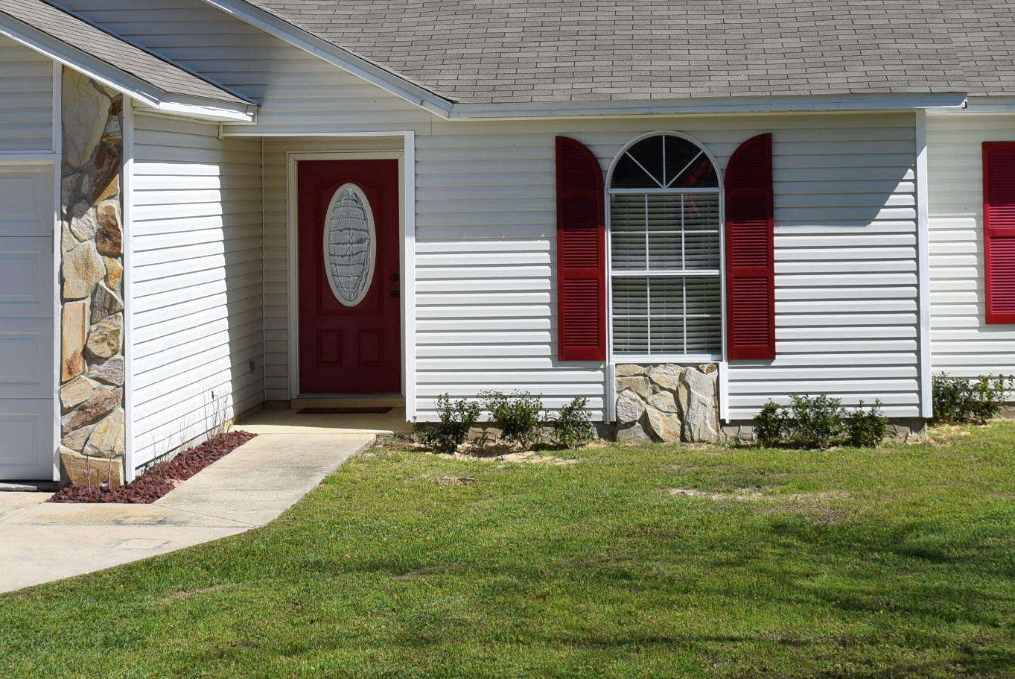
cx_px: 540
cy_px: 34
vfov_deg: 17.0
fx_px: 2229
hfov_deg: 25.6
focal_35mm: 79
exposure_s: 1/500
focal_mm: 24
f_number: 11
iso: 200
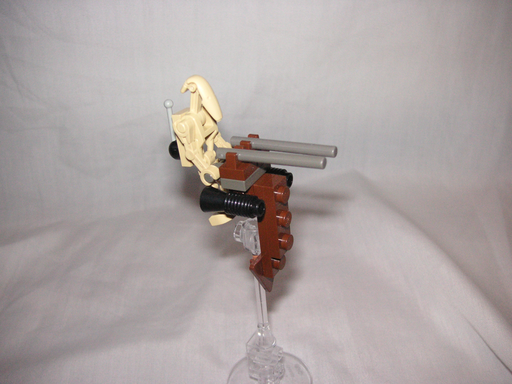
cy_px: 192
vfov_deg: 38.7
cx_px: 256
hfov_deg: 50.1
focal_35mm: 37
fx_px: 547
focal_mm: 6.1
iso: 160
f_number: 6.7
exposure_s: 1/45
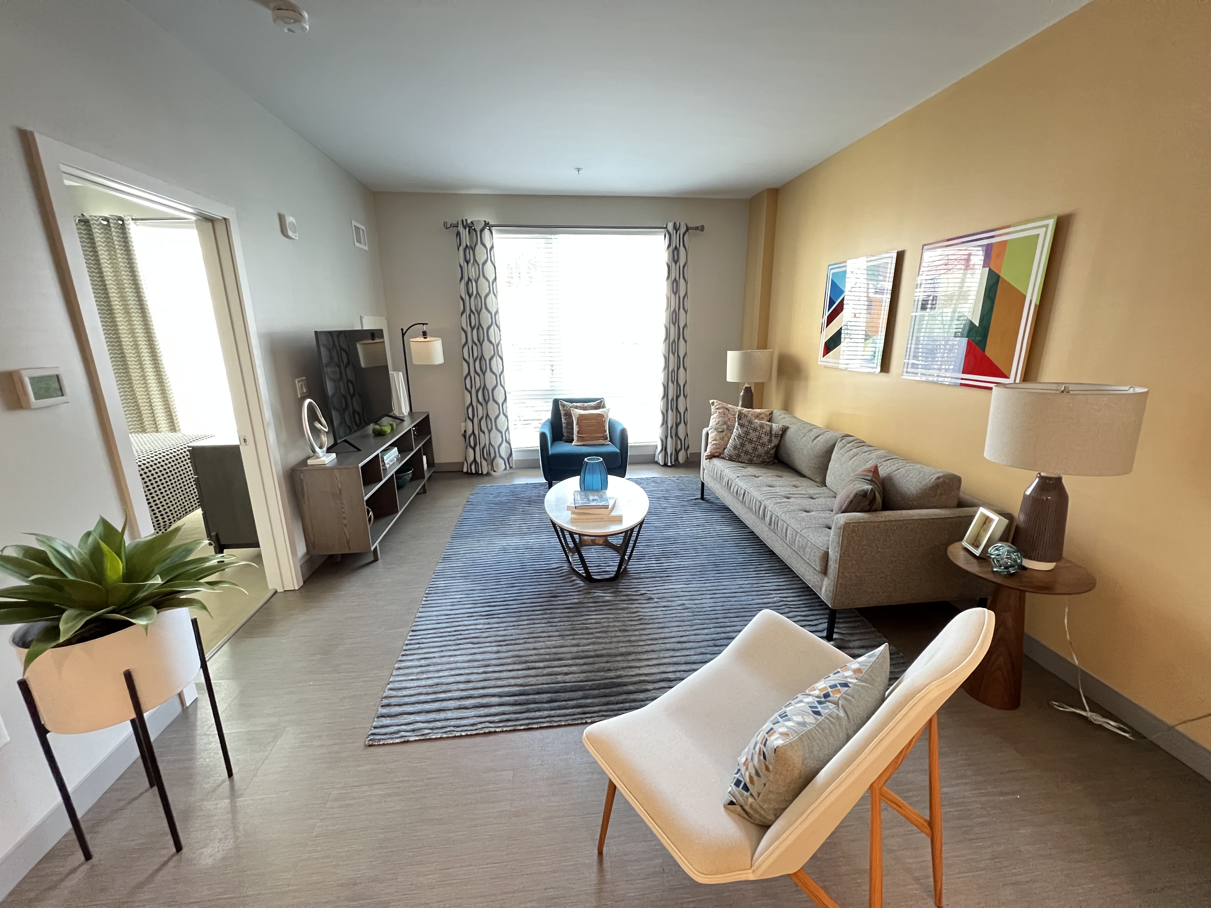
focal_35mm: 13
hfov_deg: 106.2
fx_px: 455
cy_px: 454
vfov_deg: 89.9
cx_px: 606
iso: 640
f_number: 1.8
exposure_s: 1/60
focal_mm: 1.57
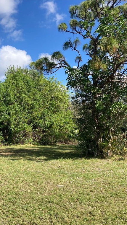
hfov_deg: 28.1
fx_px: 245
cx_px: 17
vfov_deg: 49.4
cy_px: 113
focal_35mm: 41
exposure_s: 1/1548
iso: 20
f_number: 1.8
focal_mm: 3.99
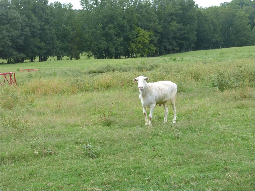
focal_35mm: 73
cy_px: 96
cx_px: 128
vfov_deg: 20.2
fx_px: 538
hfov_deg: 26.7
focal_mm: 13.2
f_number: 4
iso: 100
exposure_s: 1/160
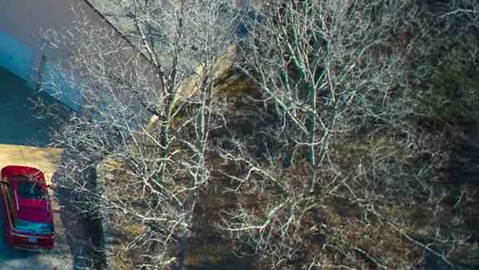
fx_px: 1563
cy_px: -111
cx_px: -587
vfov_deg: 9.6
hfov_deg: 13.7
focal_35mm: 123
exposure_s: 1/640
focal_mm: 8.38
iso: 100
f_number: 2.8
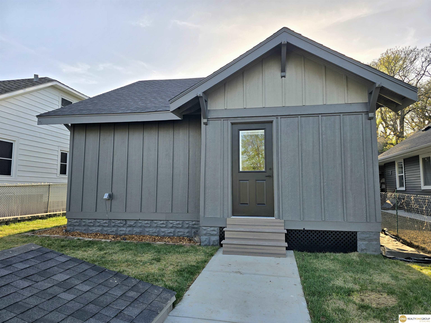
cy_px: 162
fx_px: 286
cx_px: 216
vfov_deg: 58.9
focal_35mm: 23
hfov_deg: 73.9
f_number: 1.7
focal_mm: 6.3
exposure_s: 1/345
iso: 12
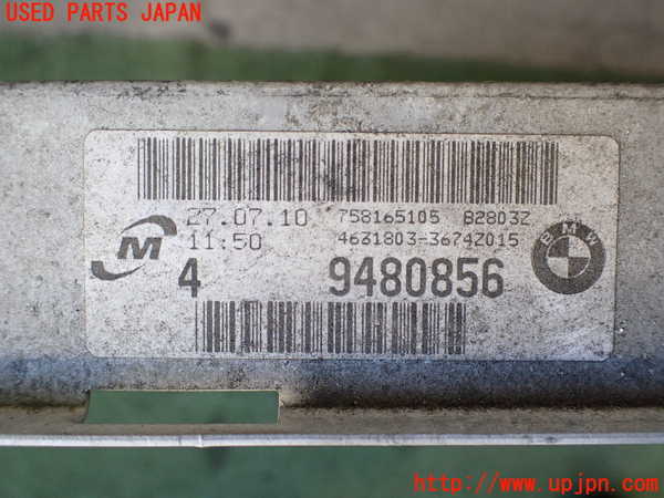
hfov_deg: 60.0
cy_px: 249
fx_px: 575
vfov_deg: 46.8
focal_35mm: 30
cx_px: 332
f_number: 2.3
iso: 320
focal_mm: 5.4
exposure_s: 1/125
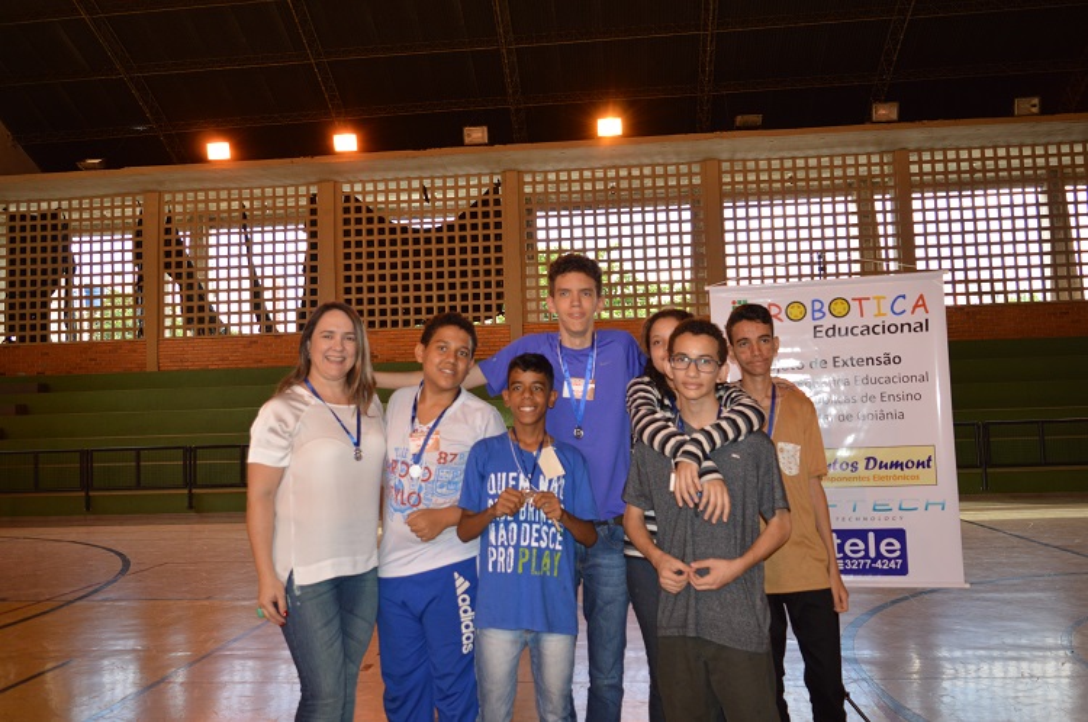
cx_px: 544
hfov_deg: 62.0
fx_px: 905
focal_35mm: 30
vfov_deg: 43.5
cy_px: 361
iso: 400
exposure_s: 1/125
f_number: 4
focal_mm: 20
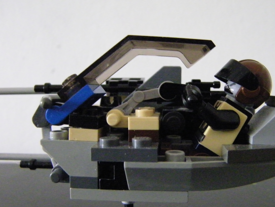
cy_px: 106
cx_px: 165
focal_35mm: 36
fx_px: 286
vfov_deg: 39.7
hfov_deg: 51.0
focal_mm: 5
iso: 1600
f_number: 3.5
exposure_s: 1/25
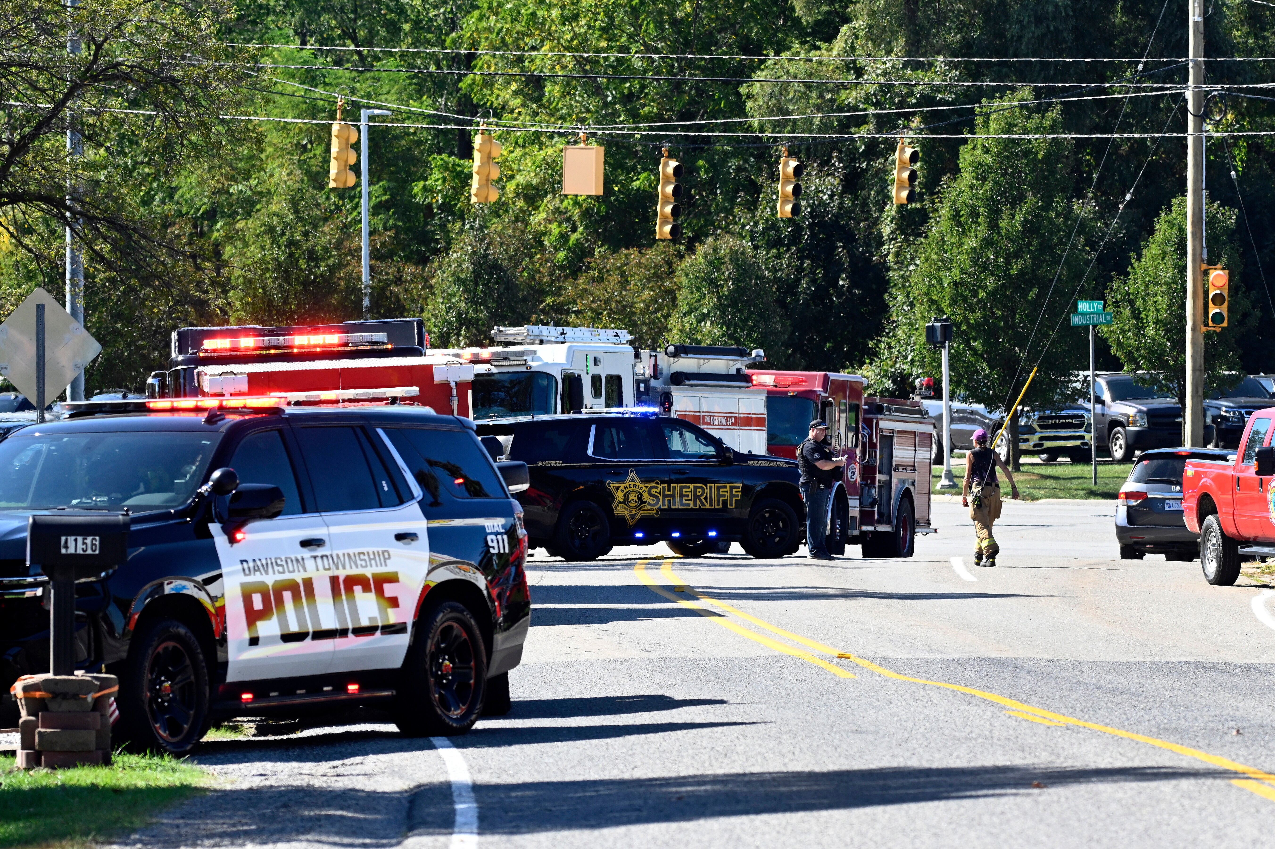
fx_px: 9557
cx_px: 638
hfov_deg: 7.6
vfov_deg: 5.1
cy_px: 424
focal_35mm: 270
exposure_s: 1/640
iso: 400
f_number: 6.3
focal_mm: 180
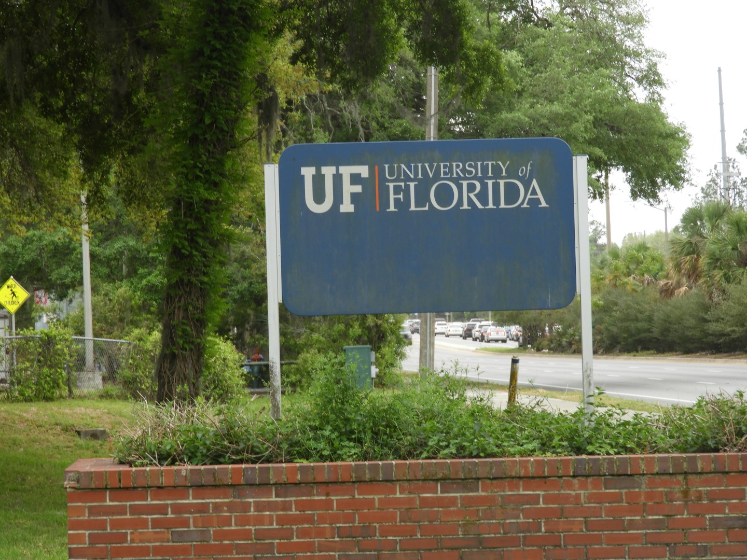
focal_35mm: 180
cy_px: 280
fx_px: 3884
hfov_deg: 11.0
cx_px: 374
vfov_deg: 8.2
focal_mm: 32.2
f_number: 5.3
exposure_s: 1/100
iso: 100
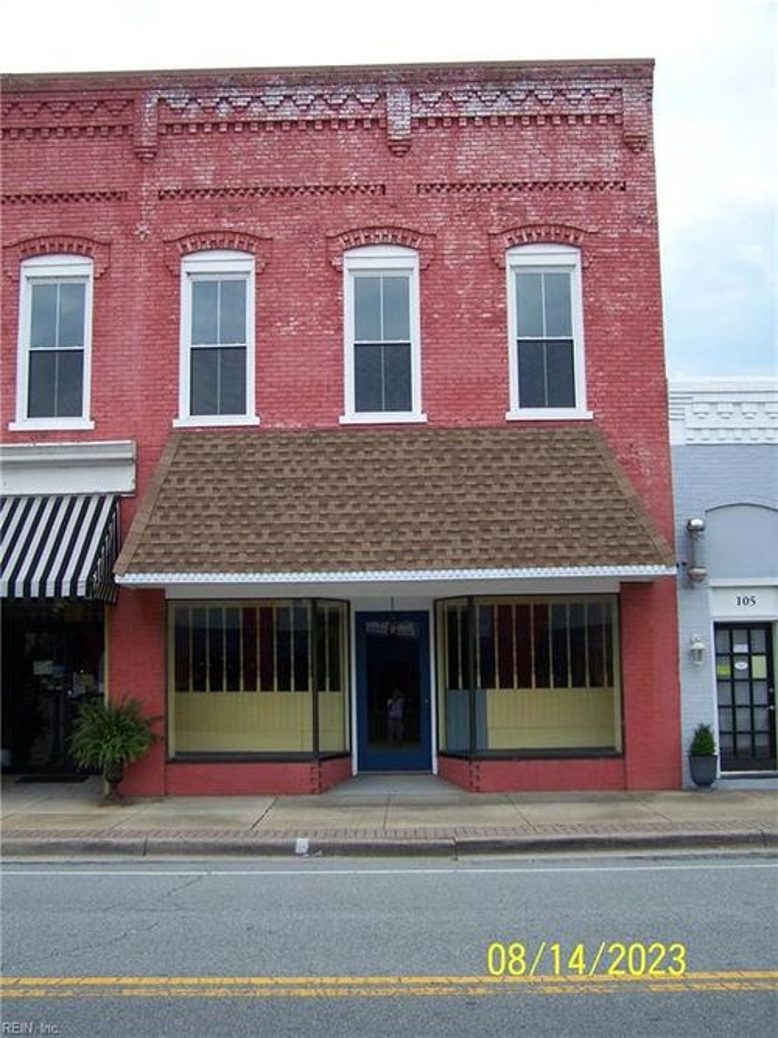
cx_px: 389
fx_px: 1139
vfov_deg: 49.0
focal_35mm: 38
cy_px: 519
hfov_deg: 37.7
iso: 64
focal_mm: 6.3
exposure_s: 1/320
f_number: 2.8
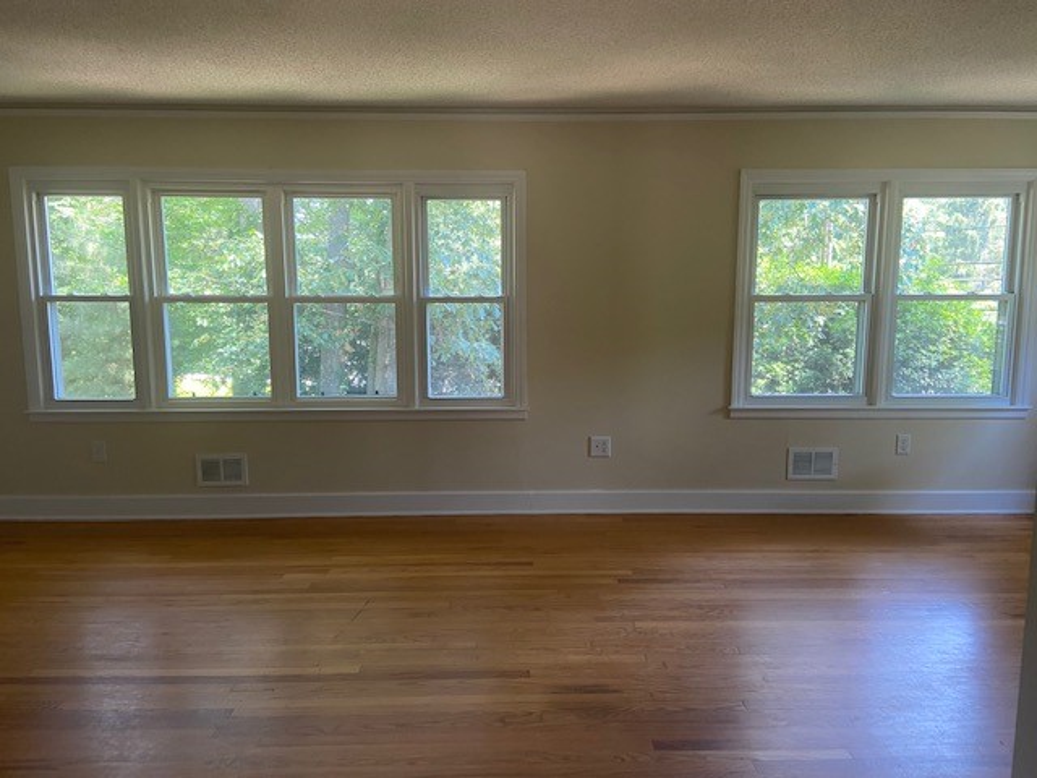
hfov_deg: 67.3
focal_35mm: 26
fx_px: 779
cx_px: 518
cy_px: 389
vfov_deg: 53.1
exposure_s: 1/70
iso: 125
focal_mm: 4.25
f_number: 1.8
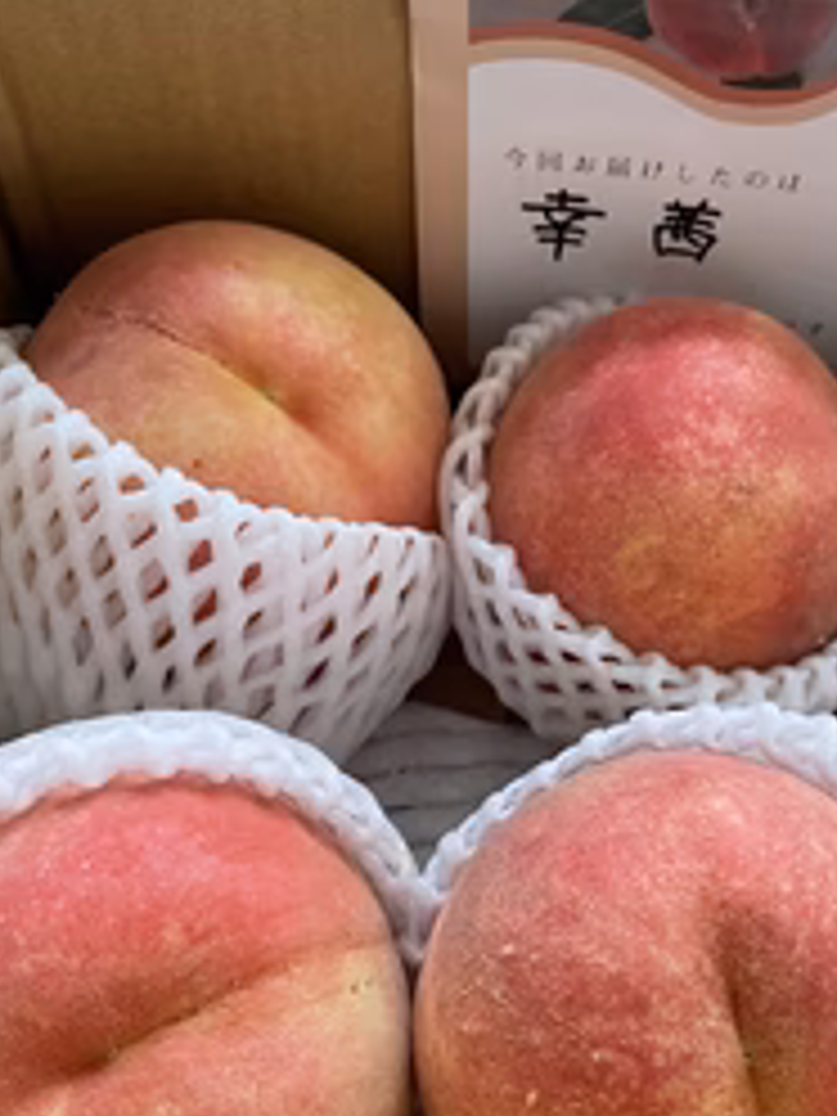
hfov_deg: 33.8
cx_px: 603
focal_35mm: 42
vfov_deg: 44.6
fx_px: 1354
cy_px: 666
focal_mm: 4.2
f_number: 1.6
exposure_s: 1/95
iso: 125
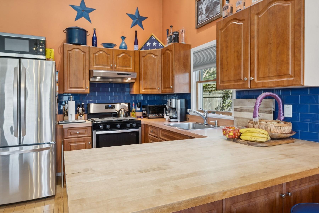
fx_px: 199
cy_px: 106
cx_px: 160
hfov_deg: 77.3
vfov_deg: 56.1
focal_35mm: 22
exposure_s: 1/80
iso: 400
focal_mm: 22.5
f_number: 8
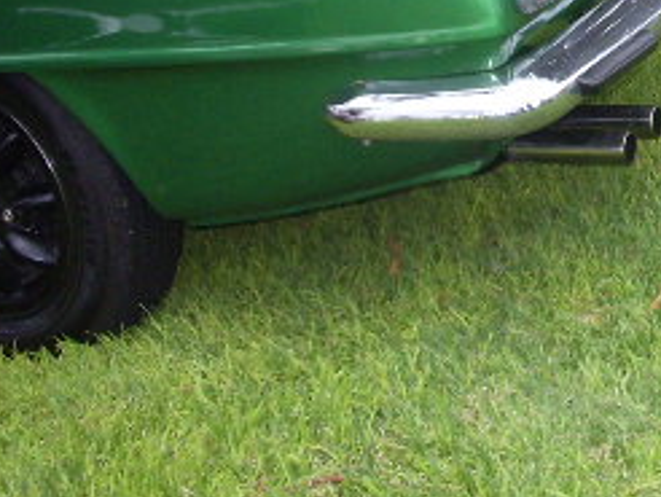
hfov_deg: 20.7
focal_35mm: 91
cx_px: 688
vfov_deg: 15.6
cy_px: -121
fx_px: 1739
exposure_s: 1/200
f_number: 4.3
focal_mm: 5.8
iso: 160
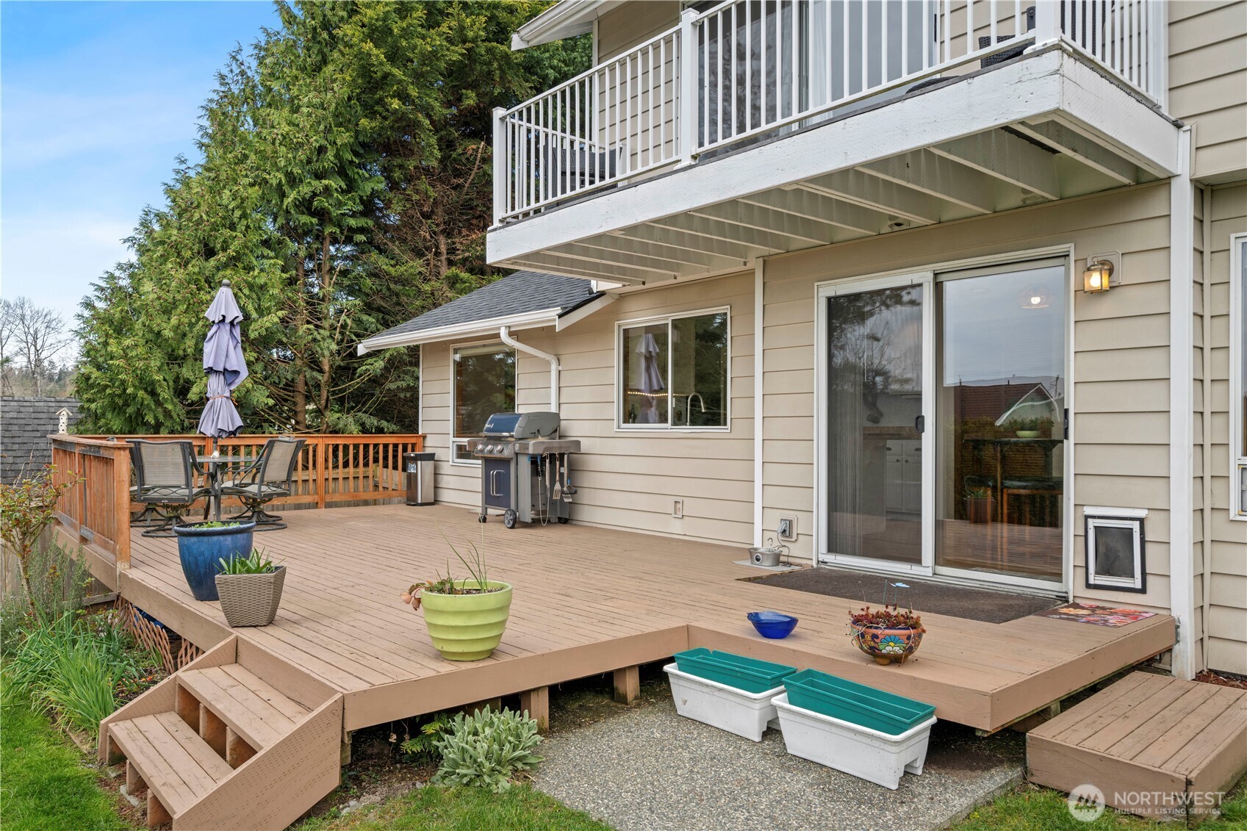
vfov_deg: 54.1
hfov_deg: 74.9
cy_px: 416
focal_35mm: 24
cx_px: 624
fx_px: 814
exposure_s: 1/60
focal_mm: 23.5
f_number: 8
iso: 200
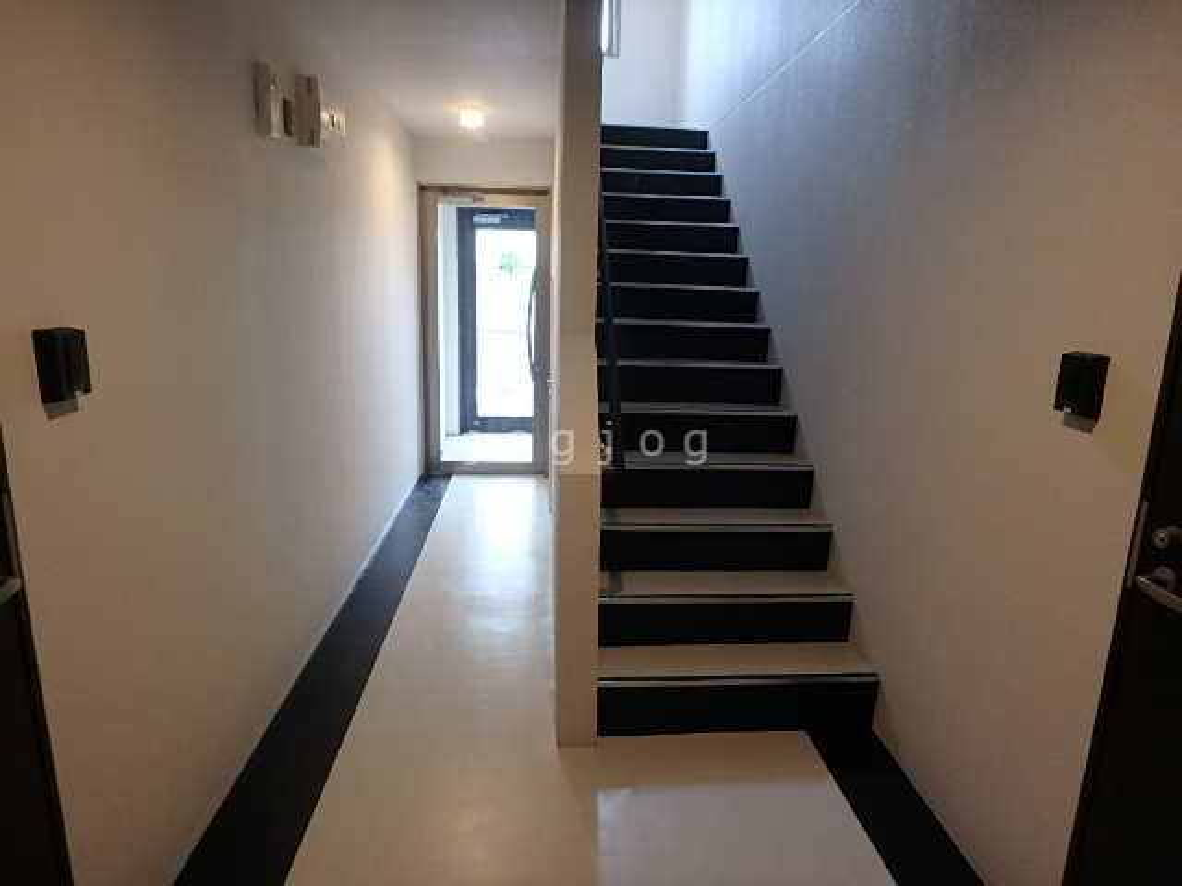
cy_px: 443
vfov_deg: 63.4
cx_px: 591
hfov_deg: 79.0
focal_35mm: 21
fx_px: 717
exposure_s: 1/30
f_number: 3.5
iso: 400
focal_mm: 3.7
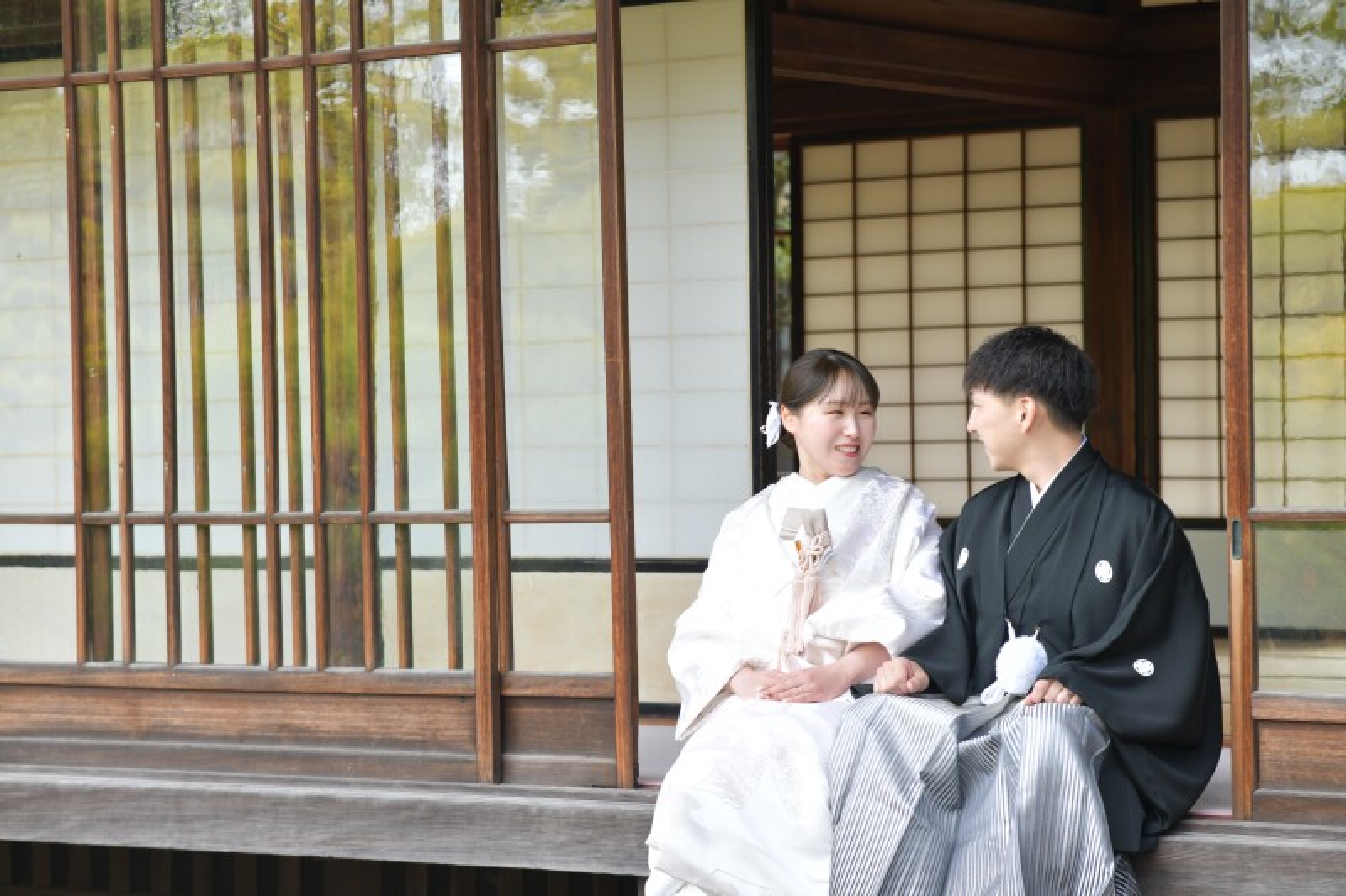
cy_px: 448
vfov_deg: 13.0
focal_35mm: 105
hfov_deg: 19.5
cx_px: 673
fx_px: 3925
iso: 320
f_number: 4.5
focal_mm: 105
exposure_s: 1/200
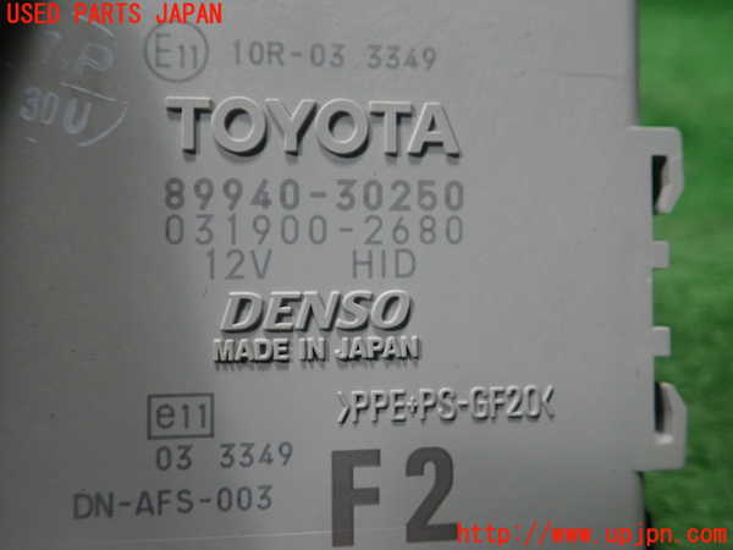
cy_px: 275
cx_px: 366
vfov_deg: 46.8
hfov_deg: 60.0
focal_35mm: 30
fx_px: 635
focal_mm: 5.5
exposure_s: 1/125
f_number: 2.3
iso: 250
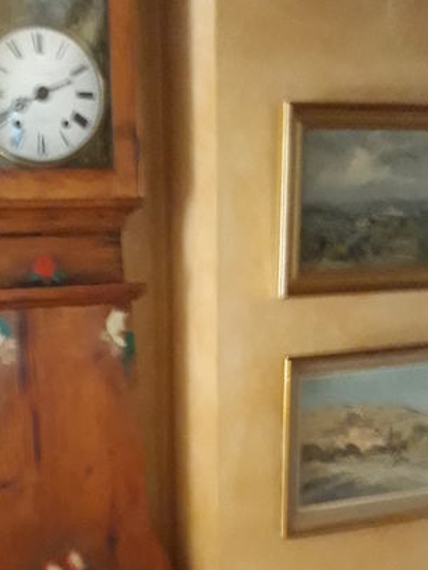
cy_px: 467
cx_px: 112
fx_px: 1087
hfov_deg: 22.1
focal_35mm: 66
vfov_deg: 28.7
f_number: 1.7
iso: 800
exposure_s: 1/17
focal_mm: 3.71
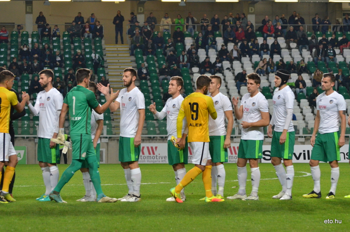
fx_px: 1776
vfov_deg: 7.5
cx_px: 175
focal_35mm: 183
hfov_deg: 11.3
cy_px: 116
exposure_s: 1/400
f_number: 5
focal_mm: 122
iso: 2000
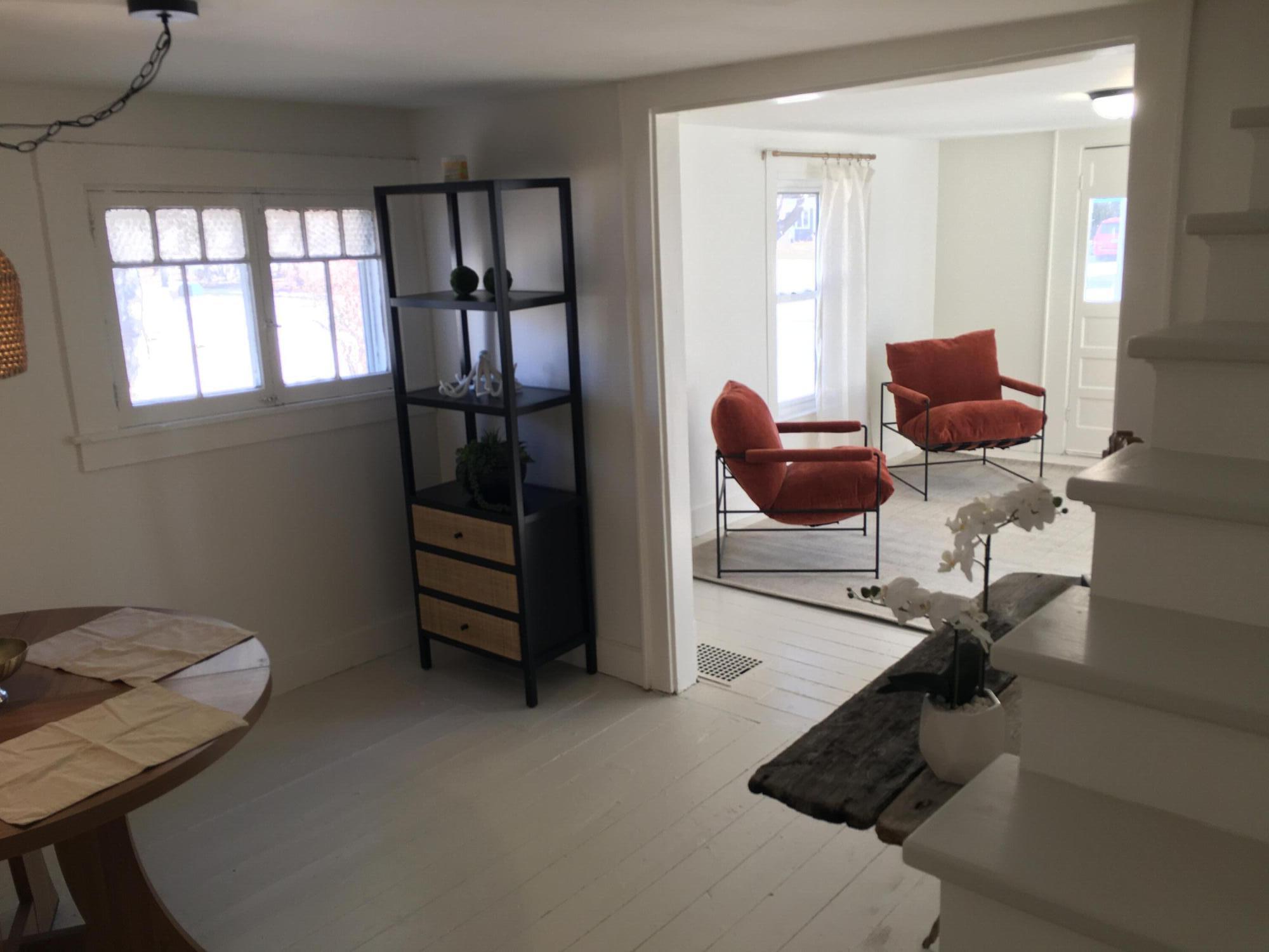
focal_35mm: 29
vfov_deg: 48.2
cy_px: 476
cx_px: 634
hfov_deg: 61.7
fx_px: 1063
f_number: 2.2
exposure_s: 1/30
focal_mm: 4.15
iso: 25
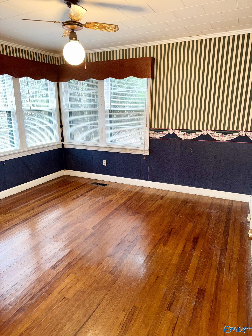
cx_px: 126
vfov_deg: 71.6
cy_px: 168
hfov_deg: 56.8
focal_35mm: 24
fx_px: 233
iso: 125
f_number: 1.78
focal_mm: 6.76
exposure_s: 1/15
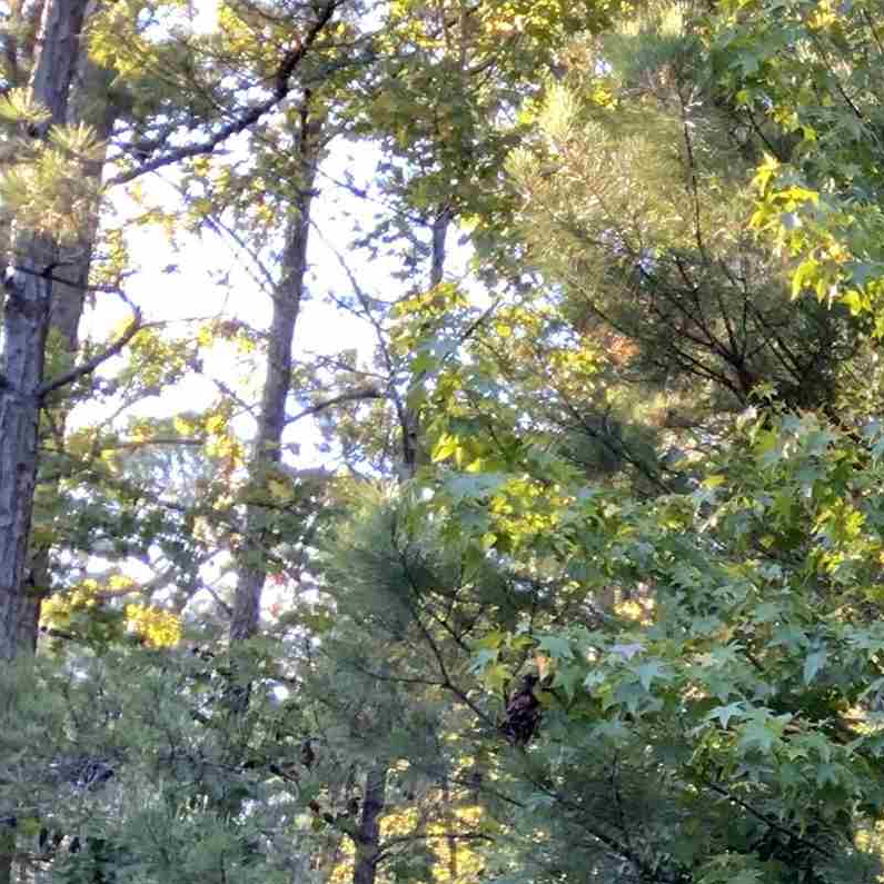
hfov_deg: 15.4
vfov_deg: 16.9
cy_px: 1013
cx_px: 1529
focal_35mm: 99
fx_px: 2860
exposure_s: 1/110
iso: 64
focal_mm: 3
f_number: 1.8
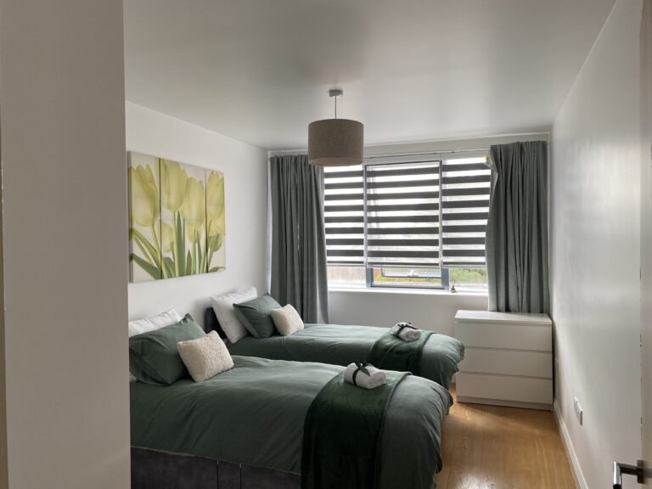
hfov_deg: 67.3
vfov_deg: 53.1
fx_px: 490
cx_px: 326
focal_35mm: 26
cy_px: 244
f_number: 1.8
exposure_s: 1/121
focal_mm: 4.25
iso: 64
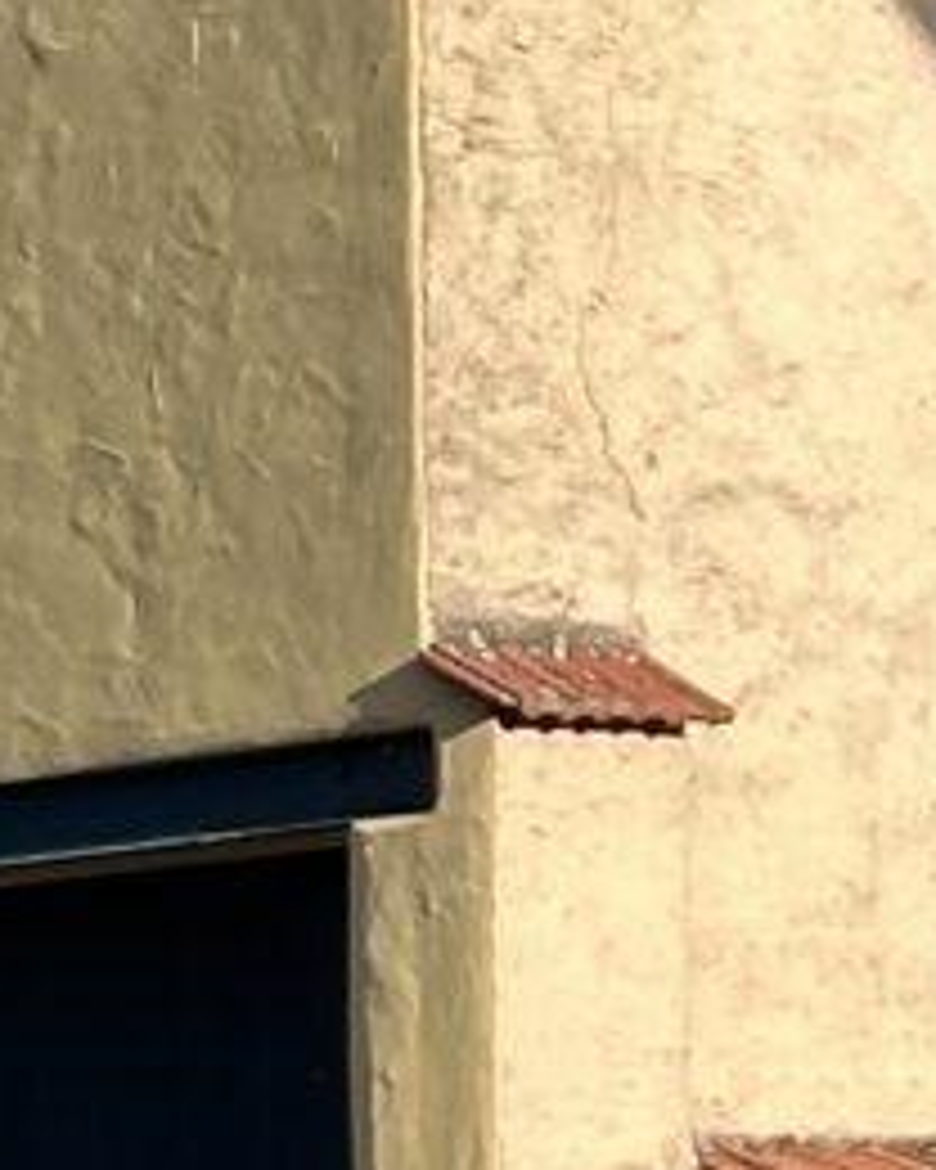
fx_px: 11981
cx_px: 2106
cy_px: 562
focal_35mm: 346
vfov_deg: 5.6
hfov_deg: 4.4
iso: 64
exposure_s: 1/2358
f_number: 1.78
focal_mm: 6.86
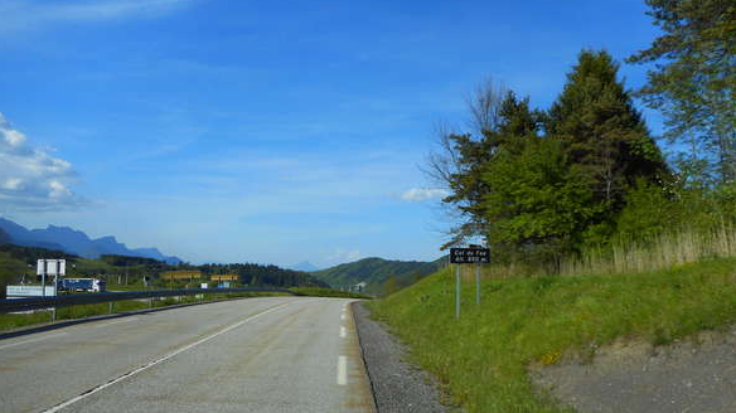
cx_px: 374
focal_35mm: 28
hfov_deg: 67.9
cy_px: 254
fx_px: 546
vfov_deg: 41.2
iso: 80
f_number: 3.7
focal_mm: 4.5
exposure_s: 1/1000
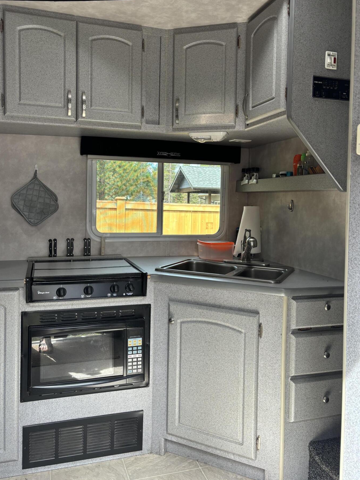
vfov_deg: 61.5
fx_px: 402
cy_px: 215
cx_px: 169
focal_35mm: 29
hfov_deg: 48.2
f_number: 1.6
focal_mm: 5.96
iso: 64
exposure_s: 1/121
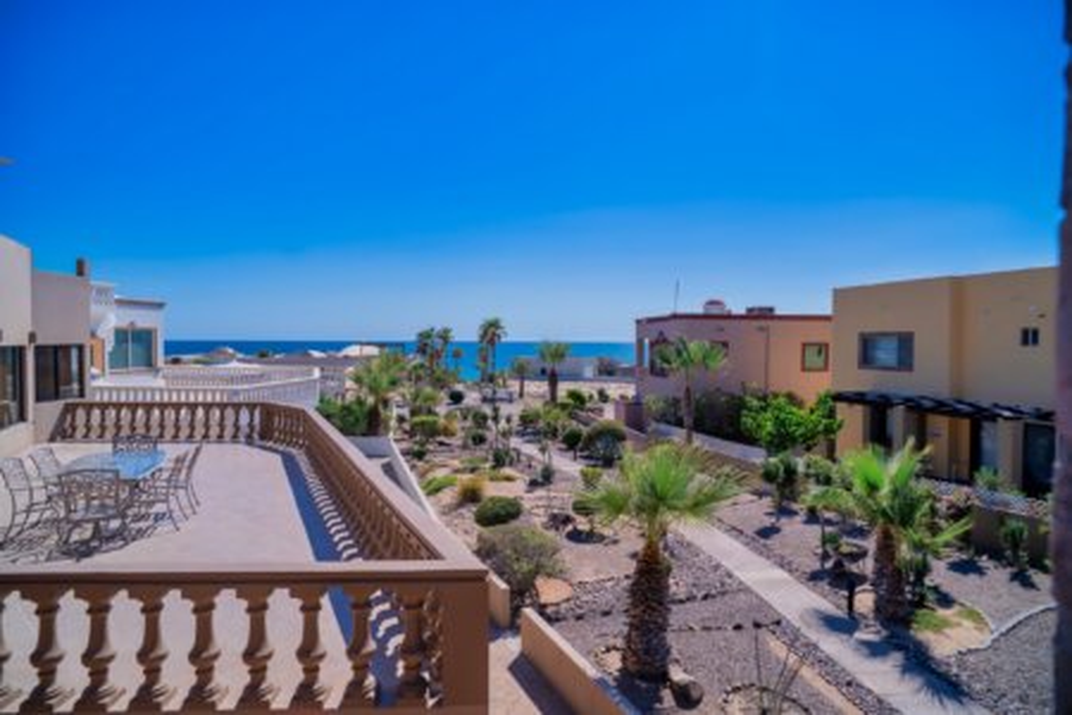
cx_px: 536
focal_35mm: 20
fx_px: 596
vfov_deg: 61.9
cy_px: 358
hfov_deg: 84.0
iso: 50
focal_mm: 20
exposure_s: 1/2000
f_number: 4
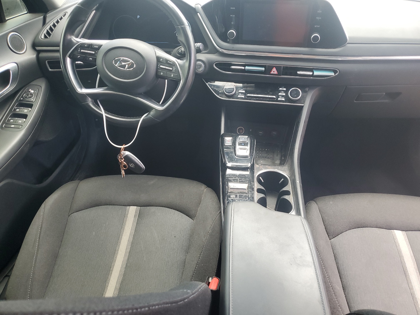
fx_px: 315
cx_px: 210
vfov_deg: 53.1
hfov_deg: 67.3
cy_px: 158
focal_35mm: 26
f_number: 1.5
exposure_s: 1/120
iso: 64
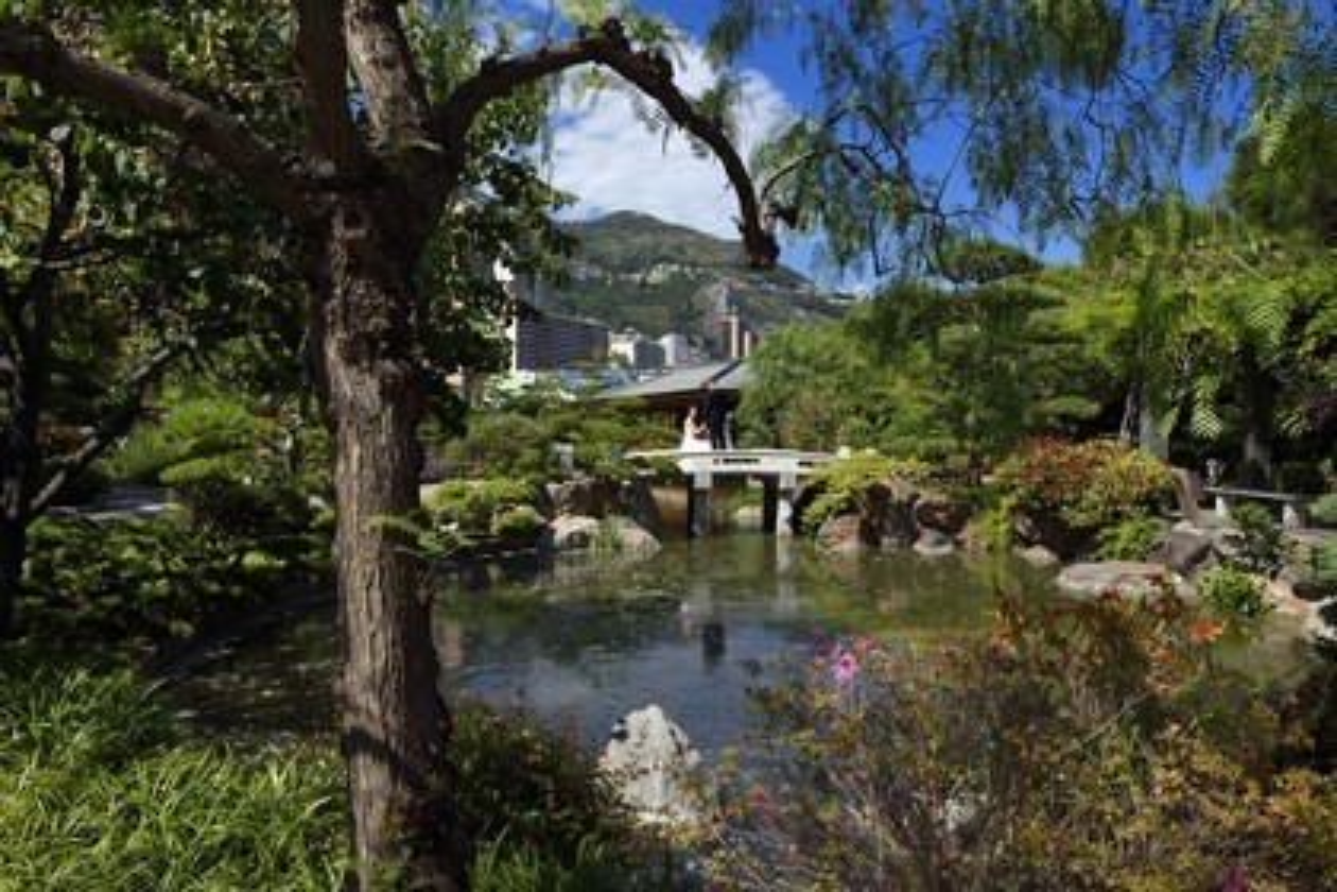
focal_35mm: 24
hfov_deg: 73.7
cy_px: 446
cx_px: 668
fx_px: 891
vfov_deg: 53.1
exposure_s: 1/200
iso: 200
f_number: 11
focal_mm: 24
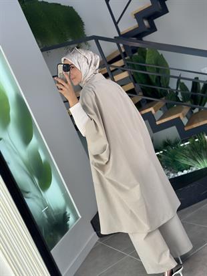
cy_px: 138
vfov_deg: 39.6
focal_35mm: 48
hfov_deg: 30.3
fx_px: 383
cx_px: 104
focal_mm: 6.86
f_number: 1.78
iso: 80
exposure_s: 1/431
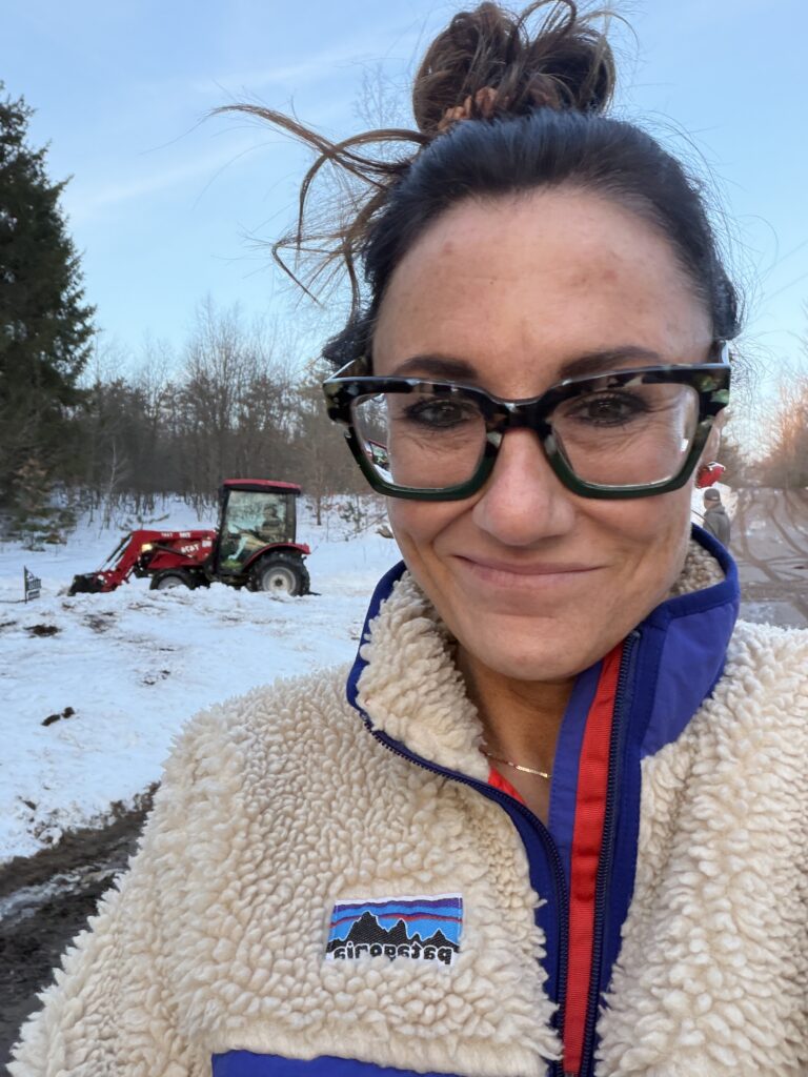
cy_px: 538
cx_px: 404
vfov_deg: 60.0
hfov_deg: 46.8
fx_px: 934
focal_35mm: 30
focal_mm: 2.71
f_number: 1.9
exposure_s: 1/60
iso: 125
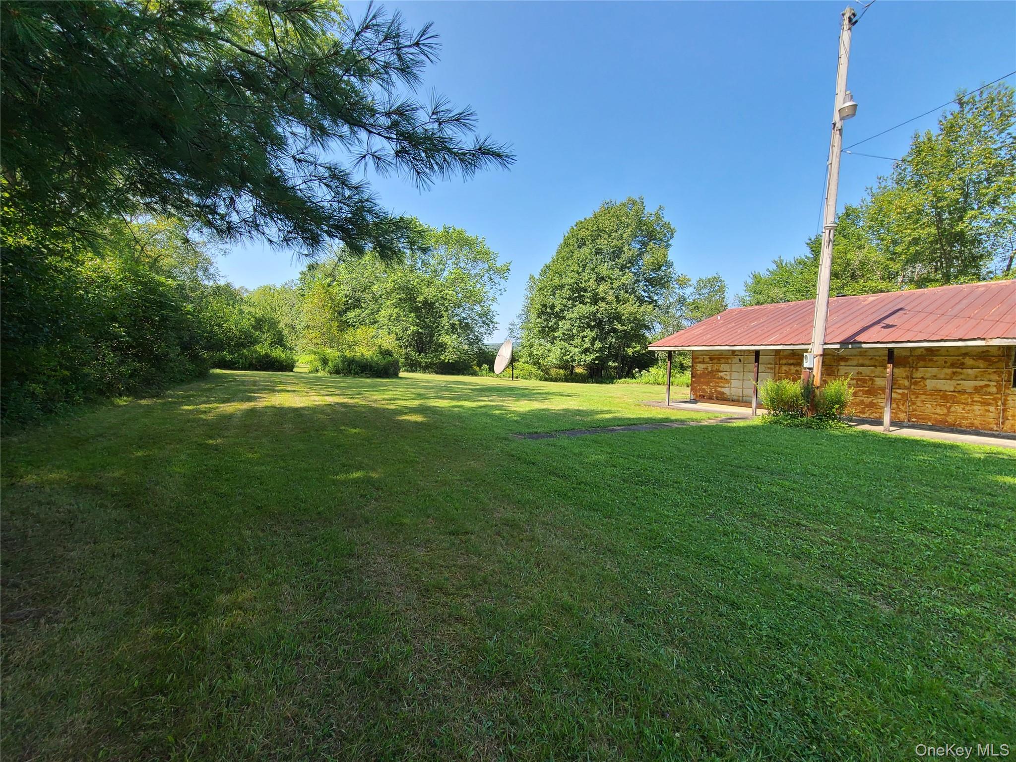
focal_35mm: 13
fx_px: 382
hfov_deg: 106.2
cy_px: 381
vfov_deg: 89.9
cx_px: 508
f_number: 2.2
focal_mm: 2.2
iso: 50
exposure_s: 1/603
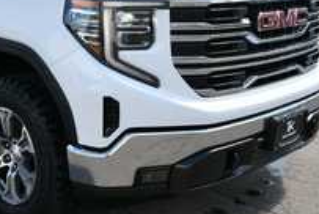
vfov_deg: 22.9
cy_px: 61
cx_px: 69
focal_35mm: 59
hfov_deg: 33.0
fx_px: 524
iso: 200
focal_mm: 20
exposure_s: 1/250
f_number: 8
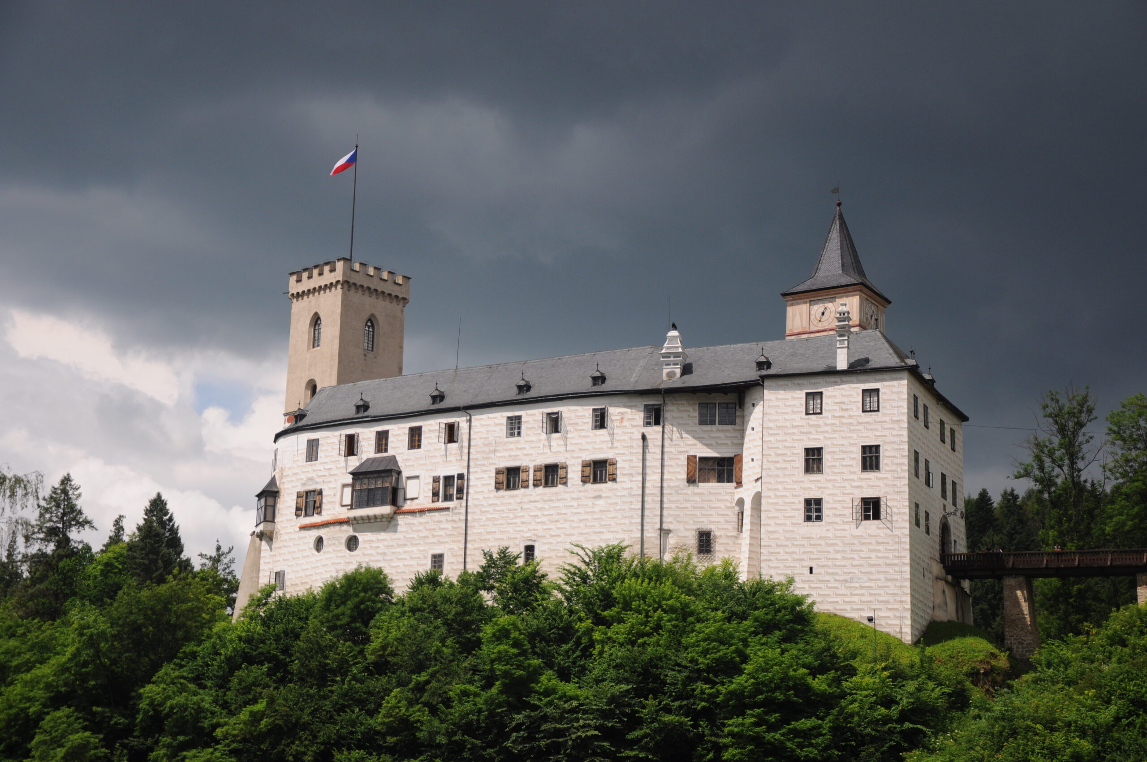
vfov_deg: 20.1
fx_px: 2148
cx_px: 574
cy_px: 381
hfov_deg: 29.9
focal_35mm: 68
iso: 200
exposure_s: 1/500
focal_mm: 45
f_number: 5
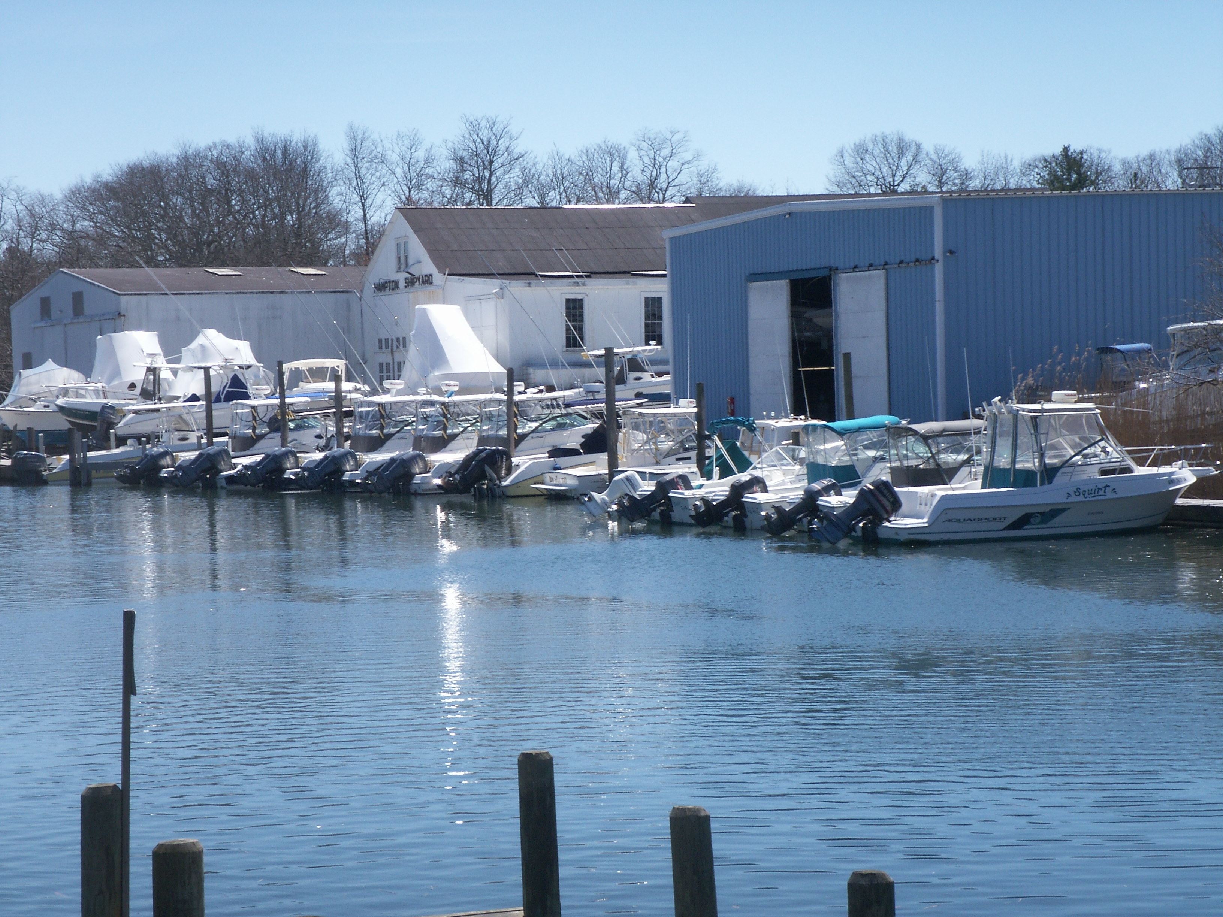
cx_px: 612
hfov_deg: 23.0
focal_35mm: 85
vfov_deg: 17.4
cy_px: 458
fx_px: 3003
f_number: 7.1
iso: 50
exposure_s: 1/200
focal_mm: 17.6
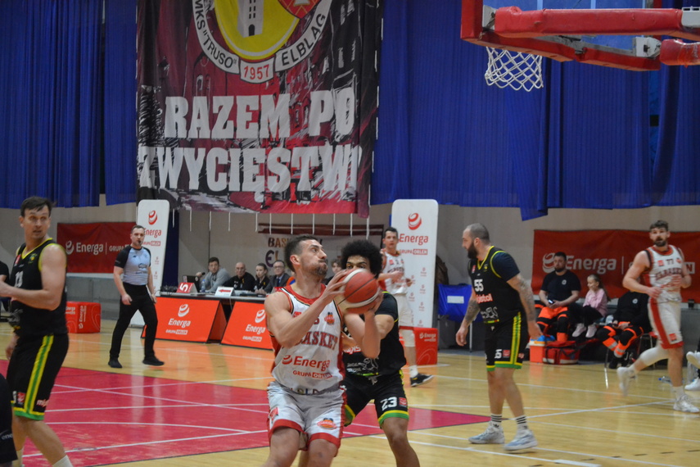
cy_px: 234
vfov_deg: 16.6
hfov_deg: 24.6
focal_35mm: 82
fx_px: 1604
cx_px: 350
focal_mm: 55
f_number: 5.6
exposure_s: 1/125
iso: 3200
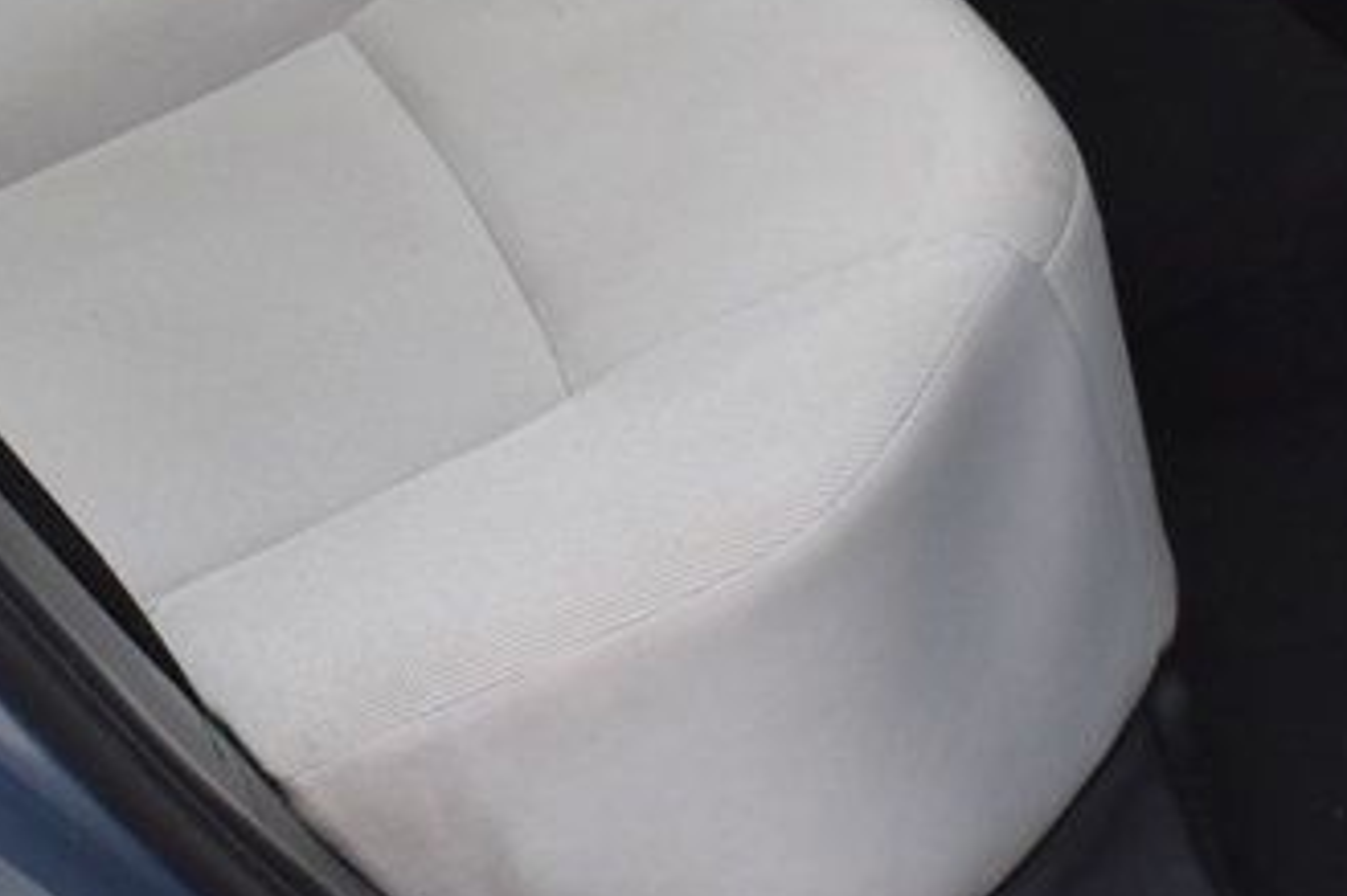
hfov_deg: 18.3
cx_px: 622
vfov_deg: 12.0
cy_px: -106
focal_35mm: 112
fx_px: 4188
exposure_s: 1/160
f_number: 6.3
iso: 400
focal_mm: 24
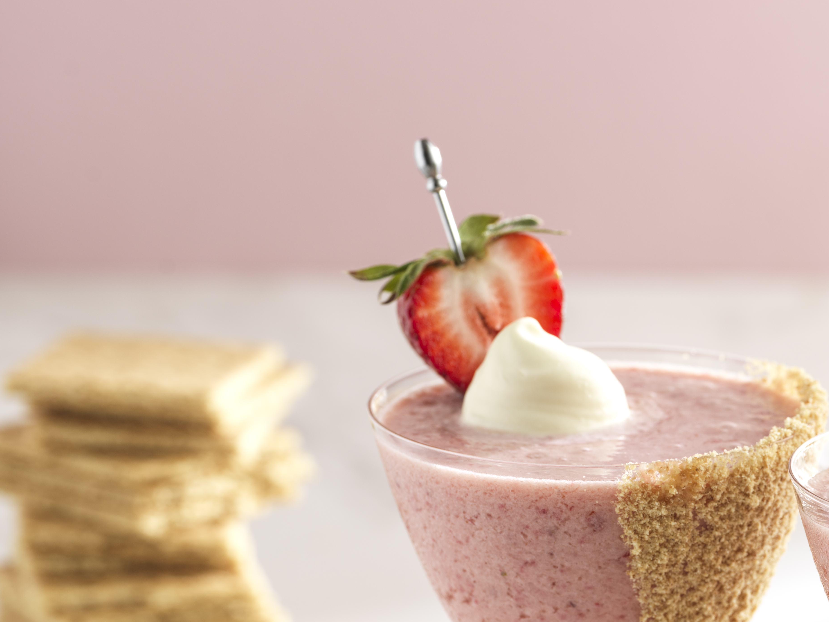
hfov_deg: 9.3
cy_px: 687
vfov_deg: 7.0
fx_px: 5052
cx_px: 918
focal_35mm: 211
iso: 100
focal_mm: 120
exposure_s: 1/200
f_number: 8
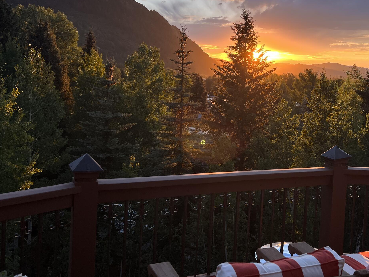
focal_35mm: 42
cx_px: 230
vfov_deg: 34.1
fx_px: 448
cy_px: 95
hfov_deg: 44.4
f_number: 1.5
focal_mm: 5.7
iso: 50
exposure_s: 1/692
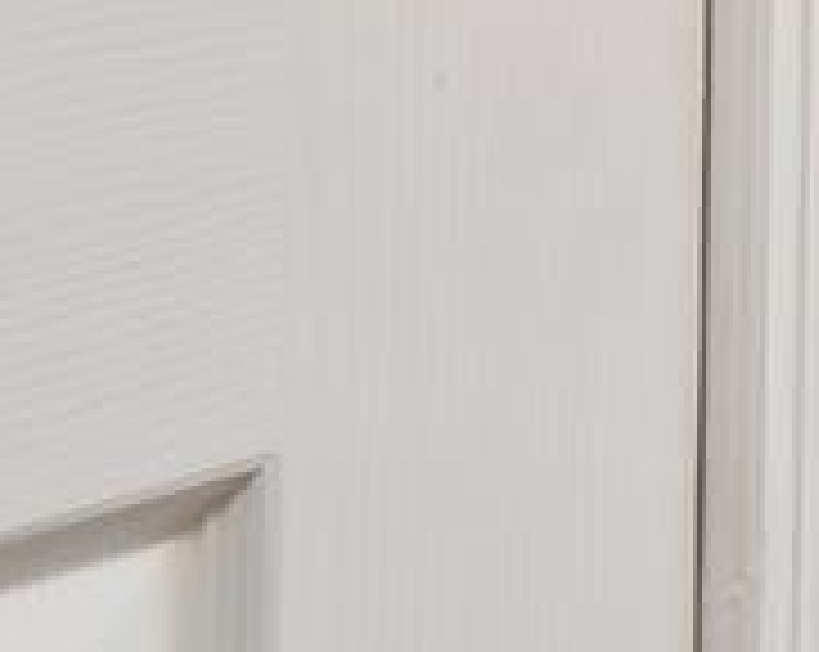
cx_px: 2840
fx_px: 3001
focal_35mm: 124
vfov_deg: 10.9
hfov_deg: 9.5
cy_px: -814
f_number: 7.1
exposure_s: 1/8
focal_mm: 10
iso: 100
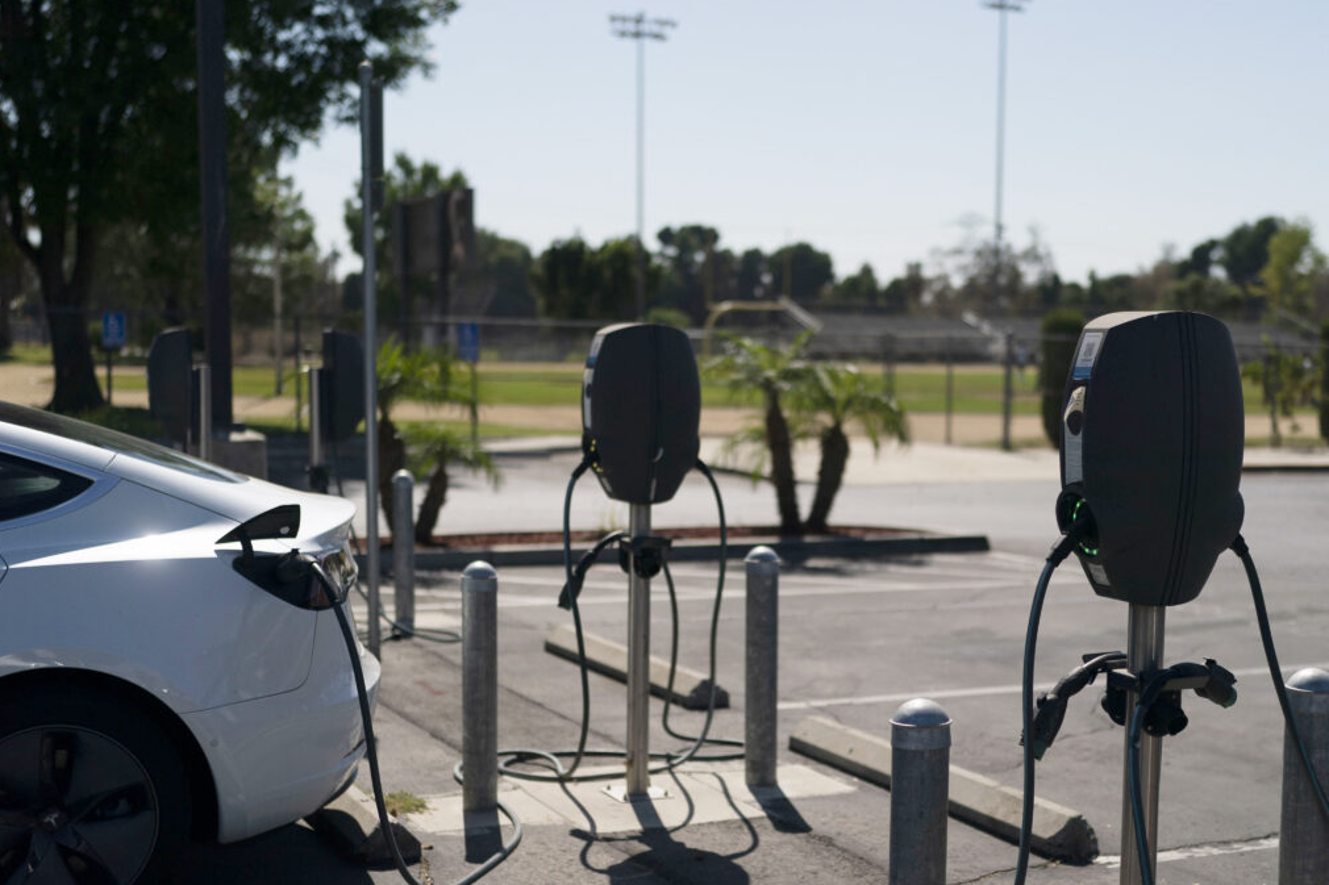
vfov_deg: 25.8
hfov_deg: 38.0
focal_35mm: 52
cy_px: 586
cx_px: 800
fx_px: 1919
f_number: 1.4
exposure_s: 1/32000
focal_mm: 35
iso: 125
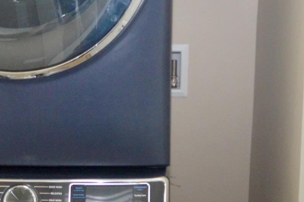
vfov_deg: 15.1
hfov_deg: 22.6
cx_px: 119
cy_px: 135
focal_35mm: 90
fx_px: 759
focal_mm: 16
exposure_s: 1/60
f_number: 5
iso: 1000
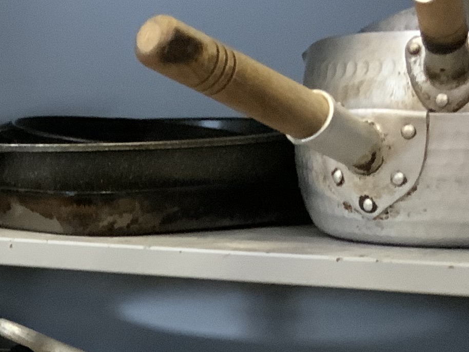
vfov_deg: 11.2
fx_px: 1734
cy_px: 489
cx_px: -115
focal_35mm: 128
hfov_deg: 14.8
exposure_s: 1/33
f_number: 1.8
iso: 250
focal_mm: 3
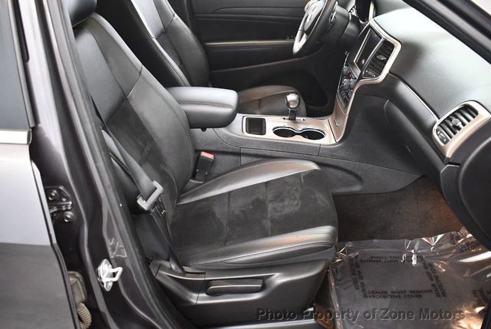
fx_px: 492
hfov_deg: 53.1
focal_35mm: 36
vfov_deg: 37.0
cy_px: 164
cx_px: 246
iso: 3200
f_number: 3.5
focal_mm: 18
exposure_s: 1/60
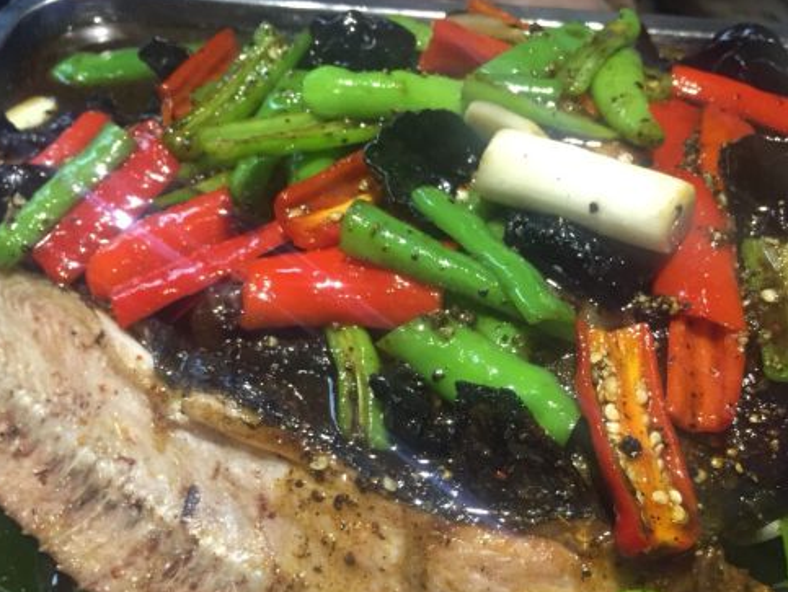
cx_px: 499
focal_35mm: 42
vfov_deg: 34.1
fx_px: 957
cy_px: 384
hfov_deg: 44.3
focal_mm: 4.15
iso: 250
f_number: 2.2
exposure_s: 1/30
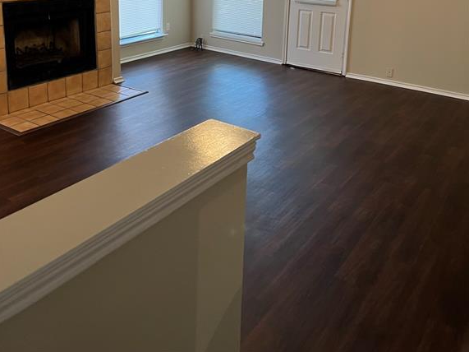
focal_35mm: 35
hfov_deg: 52.6
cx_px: 234
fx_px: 474
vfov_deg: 38.1
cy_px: 38
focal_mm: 5.7
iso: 160
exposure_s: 1/60
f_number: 1.5
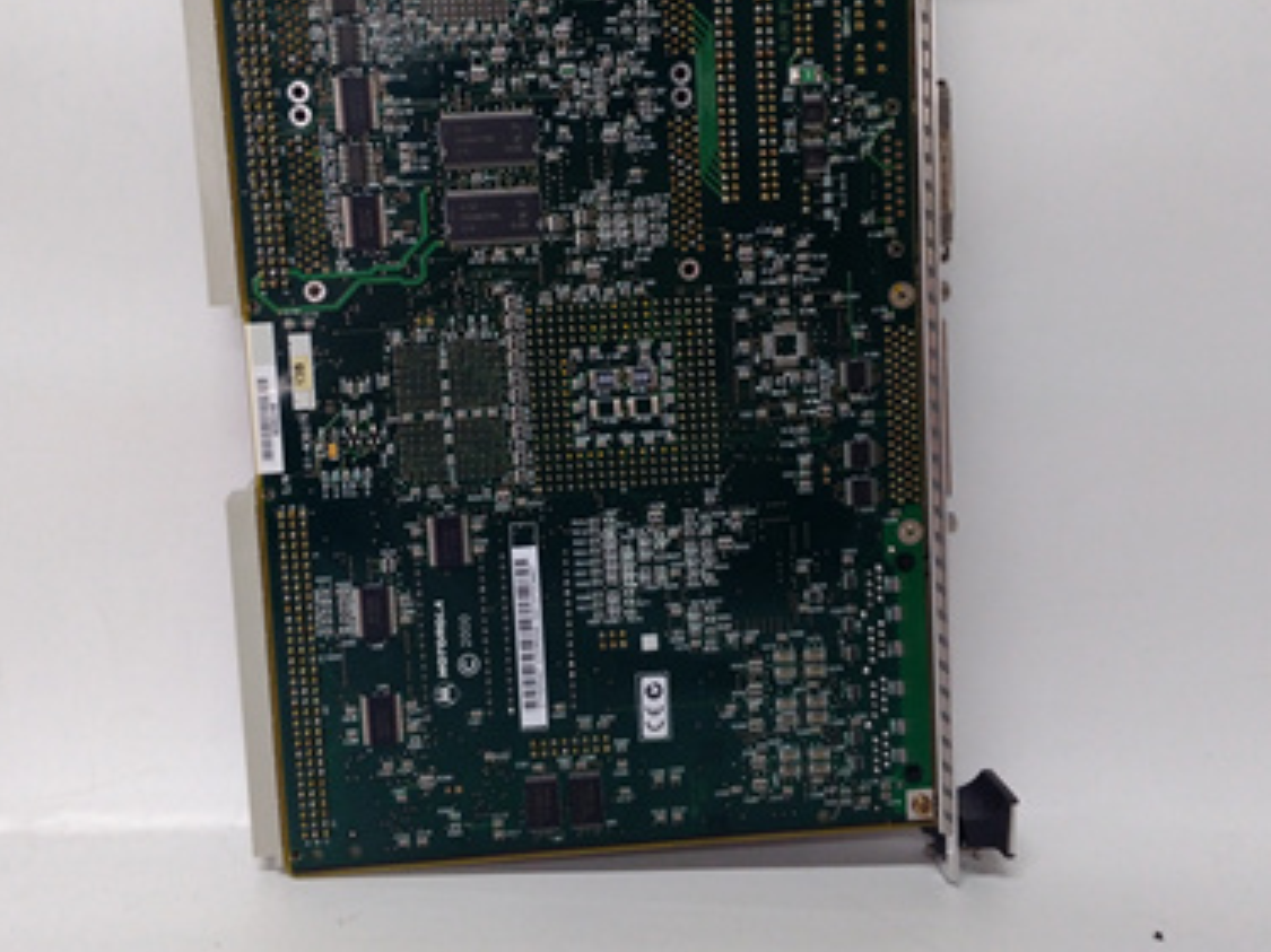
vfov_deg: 39.3
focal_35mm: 36
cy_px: 344
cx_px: 586
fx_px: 1321
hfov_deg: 51.3
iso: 218
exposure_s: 1/33
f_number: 2
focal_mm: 3.79
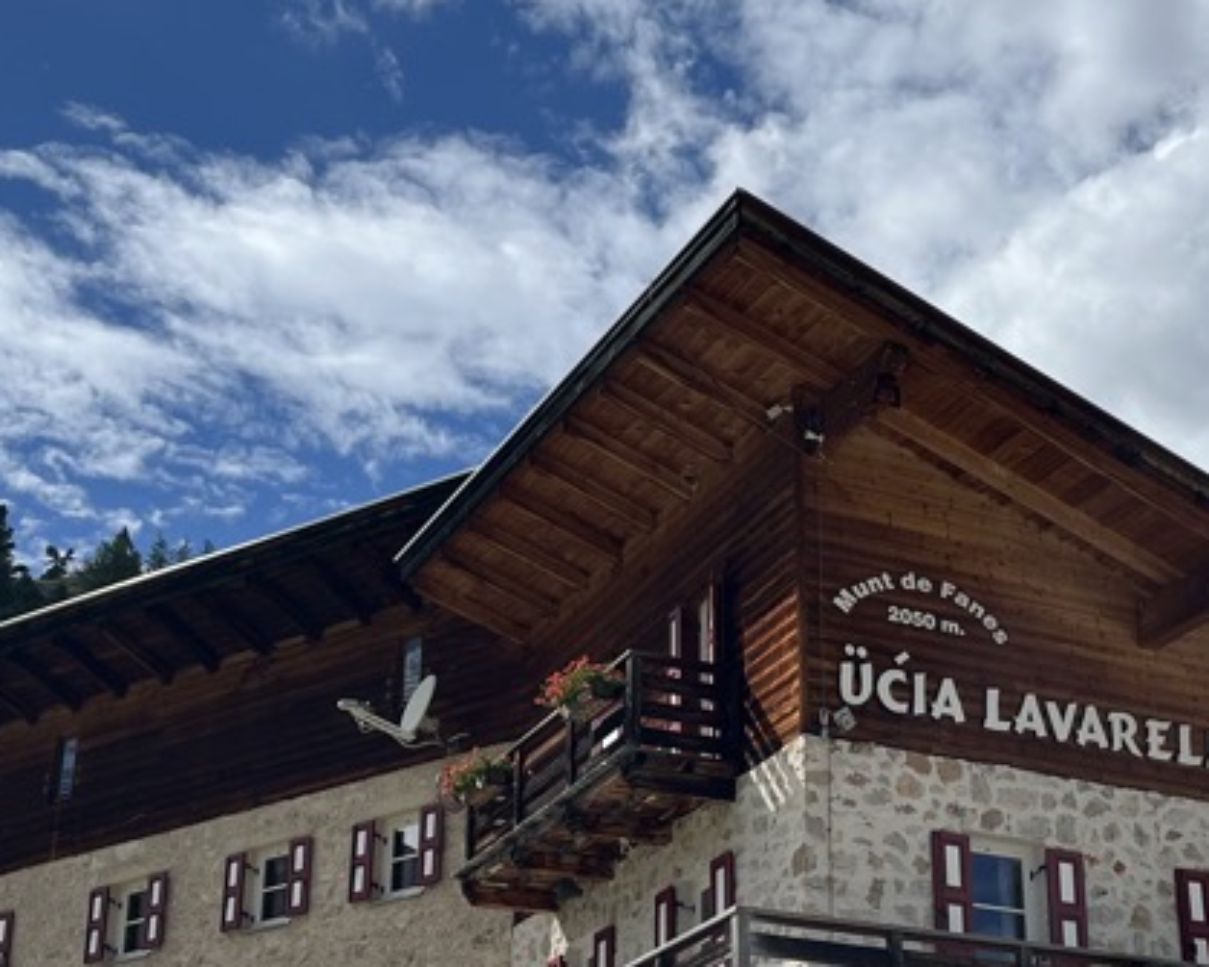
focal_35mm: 62
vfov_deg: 24.5
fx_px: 2218
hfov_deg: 30.2
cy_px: 623
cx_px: 834
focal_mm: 5.1
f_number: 1.6
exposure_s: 1/7353
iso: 50
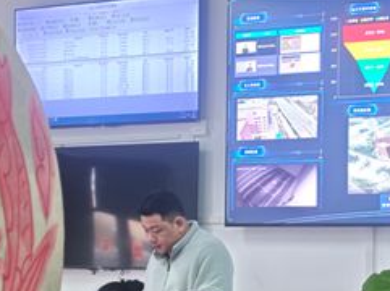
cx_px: -138
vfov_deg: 9.6
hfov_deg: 12.5
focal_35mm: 153
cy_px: 304
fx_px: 1721
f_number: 1.62
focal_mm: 6.55
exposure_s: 1/60
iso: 200
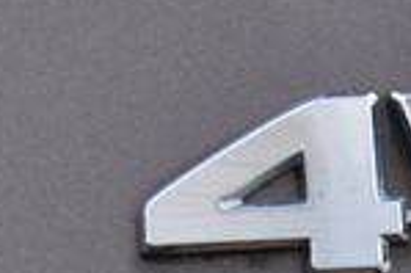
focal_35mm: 335
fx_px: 3820
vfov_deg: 4.1
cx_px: 554
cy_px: 130
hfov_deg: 6.1
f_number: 8
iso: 400
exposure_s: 1/50
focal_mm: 52
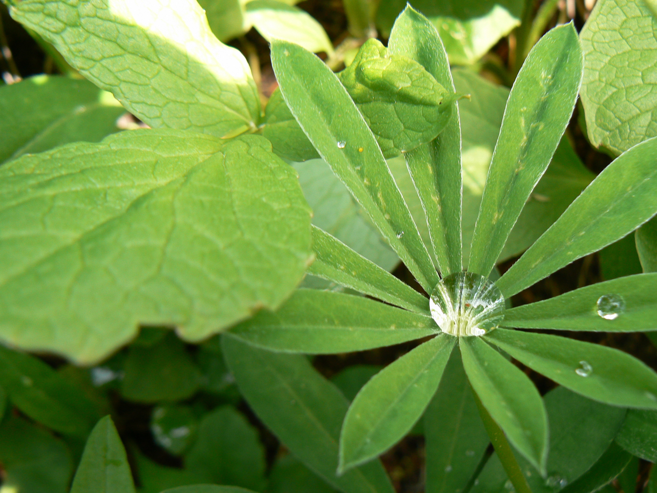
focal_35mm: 46
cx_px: 328
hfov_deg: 41.2
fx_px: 873
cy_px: 246
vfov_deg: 31.5
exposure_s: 1/50
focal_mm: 7.7
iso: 80
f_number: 3.6
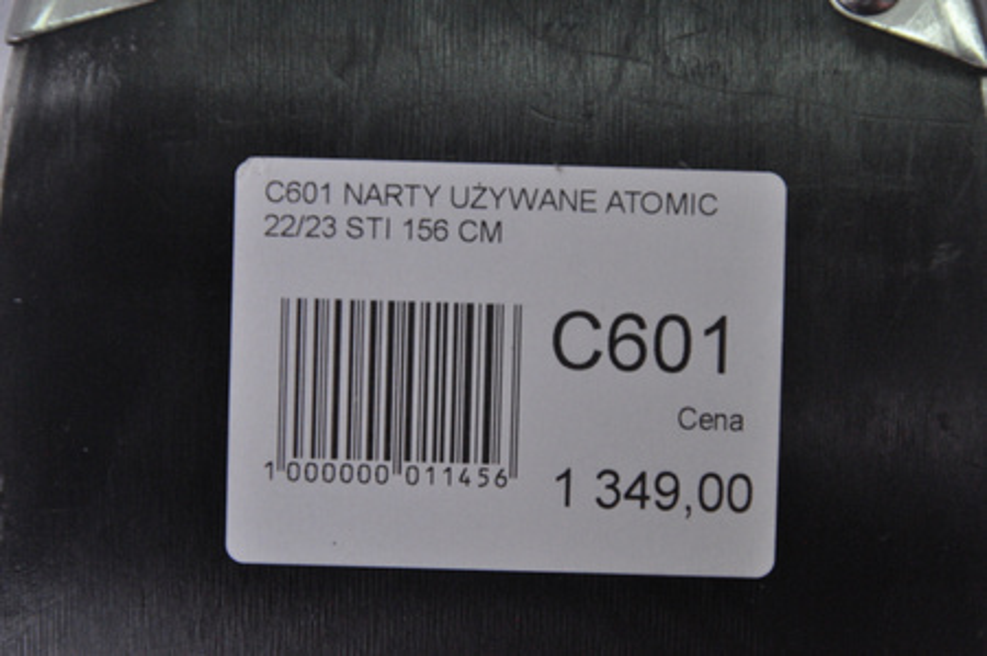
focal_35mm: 158
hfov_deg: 13.1
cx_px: 494
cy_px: 328
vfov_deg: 8.7
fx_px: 4313
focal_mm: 105
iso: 3200
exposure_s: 1/125
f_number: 8
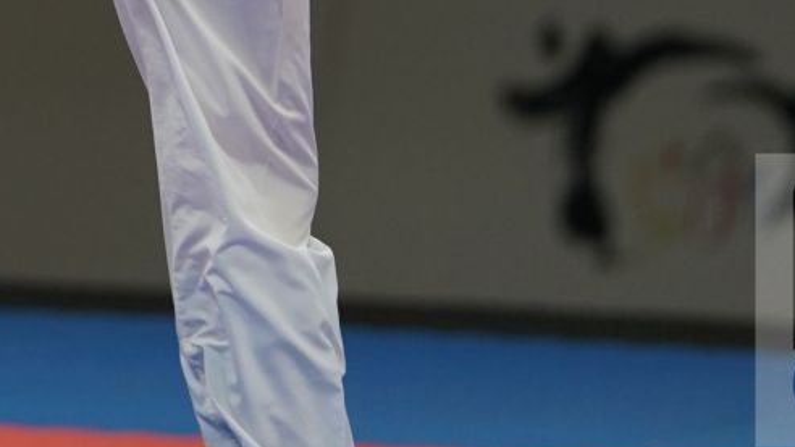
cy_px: -273
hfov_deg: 3.1
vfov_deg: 1.7
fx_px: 14865
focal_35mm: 705
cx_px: -189
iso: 1000
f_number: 2.8
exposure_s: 1/1000
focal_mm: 184
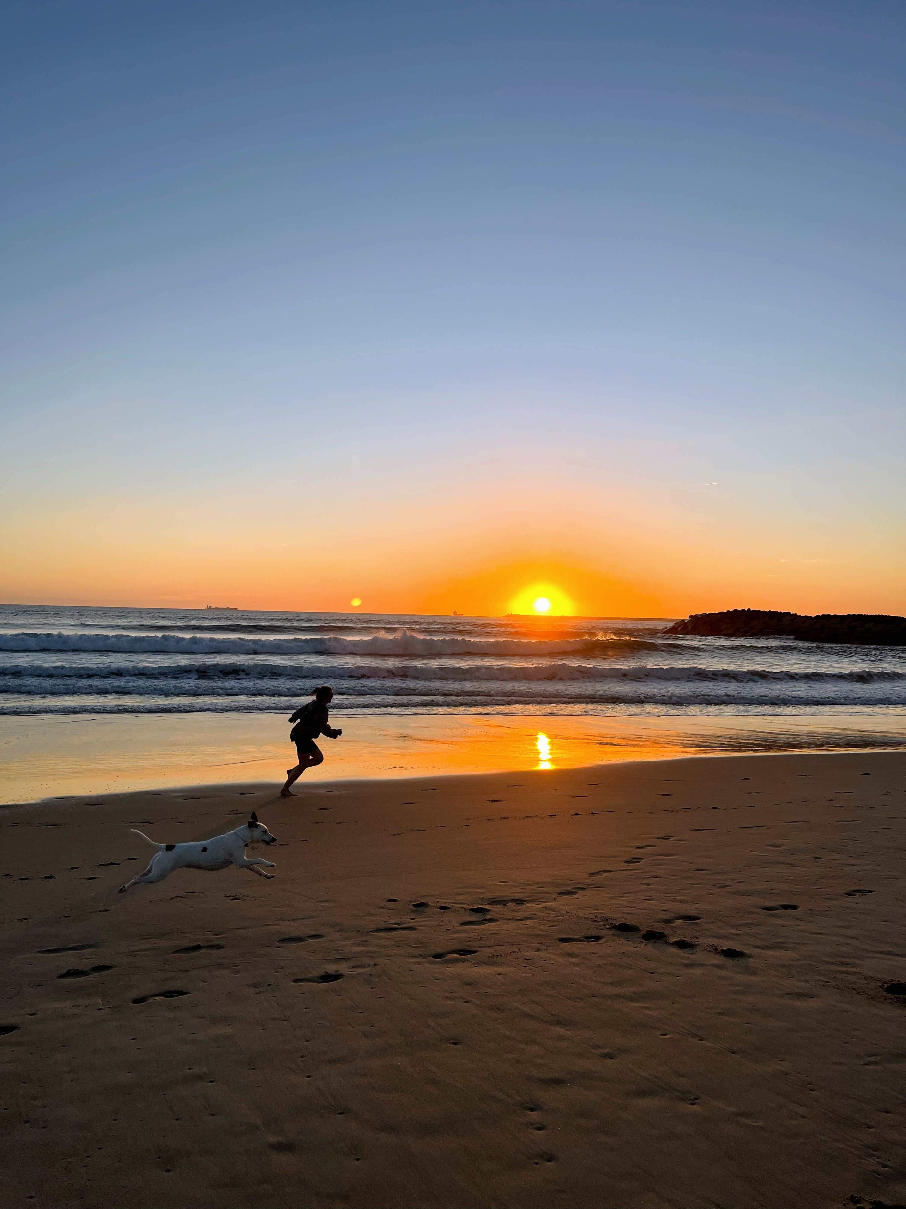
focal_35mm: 26
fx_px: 907
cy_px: 604
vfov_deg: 67.3
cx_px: 453
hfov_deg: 53.1
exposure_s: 1/1600
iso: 50
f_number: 1.6
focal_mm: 5.1
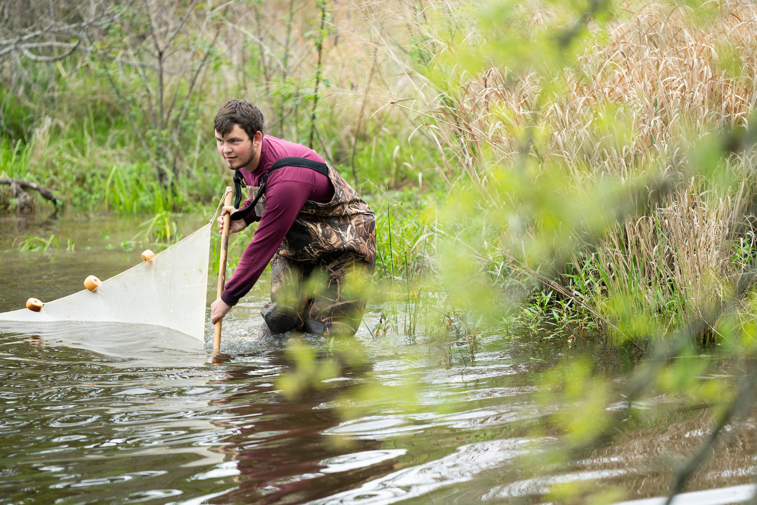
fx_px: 3217
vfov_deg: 9.0
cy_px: 252
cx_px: 378
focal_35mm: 153
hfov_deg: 13.4
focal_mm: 153
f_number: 2.8
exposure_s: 1/400
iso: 800
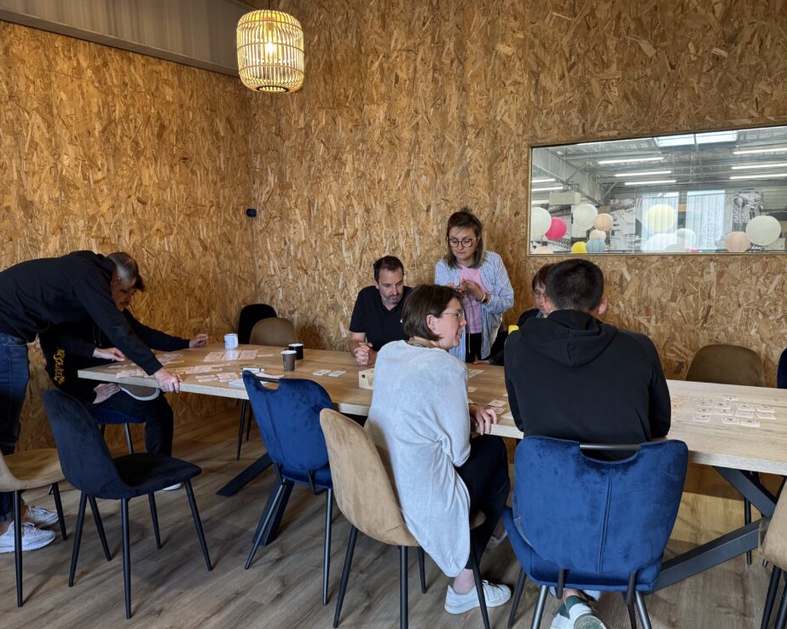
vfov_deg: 54.9
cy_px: 319
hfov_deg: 66.0
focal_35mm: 26
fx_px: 605
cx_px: 402
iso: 200
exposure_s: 1/50
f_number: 1.78
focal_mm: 6.76
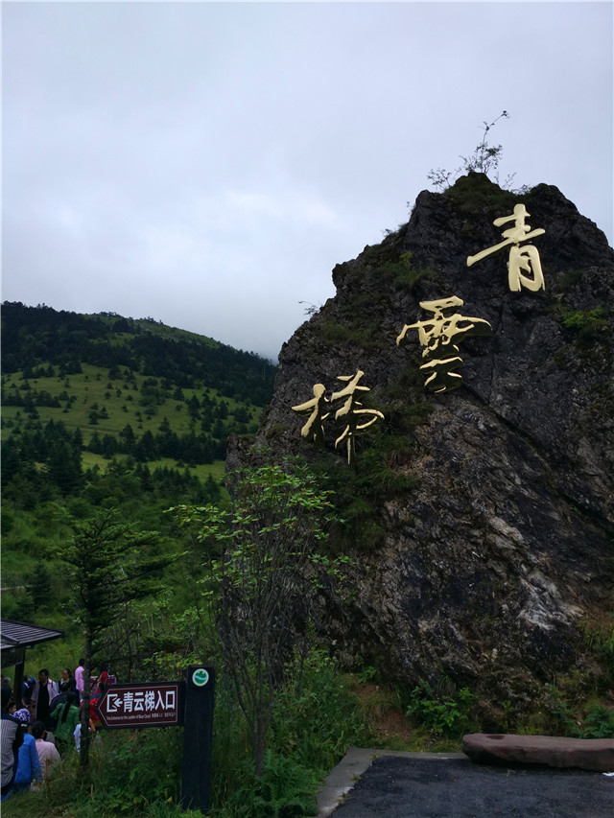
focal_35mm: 30
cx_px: 307
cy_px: 409
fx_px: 709
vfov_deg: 60.0
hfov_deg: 46.8
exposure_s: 1/921
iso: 100
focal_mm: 4.12
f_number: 2
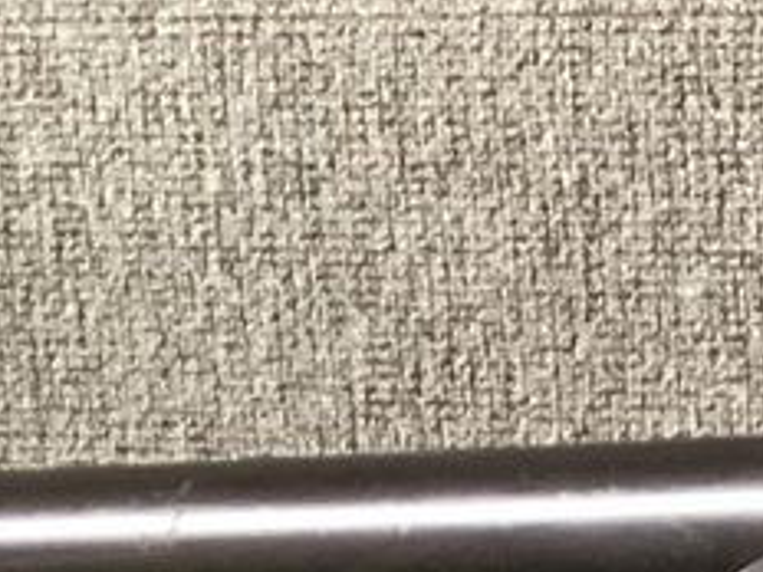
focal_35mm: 202
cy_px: 1175
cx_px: 1159
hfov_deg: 9.5
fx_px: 4452
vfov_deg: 7.1
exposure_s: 1/30
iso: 400
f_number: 2.4
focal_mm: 3.3
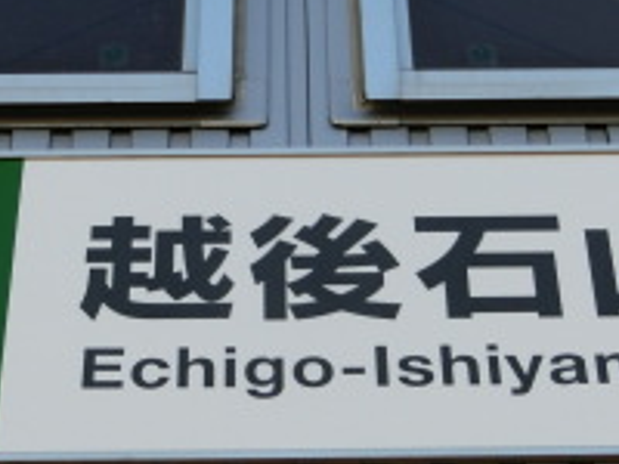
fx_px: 2235
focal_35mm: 125
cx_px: 260
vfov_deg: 11.9
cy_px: 247
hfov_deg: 15.8
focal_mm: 6.9
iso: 80
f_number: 4.1
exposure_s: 1/250
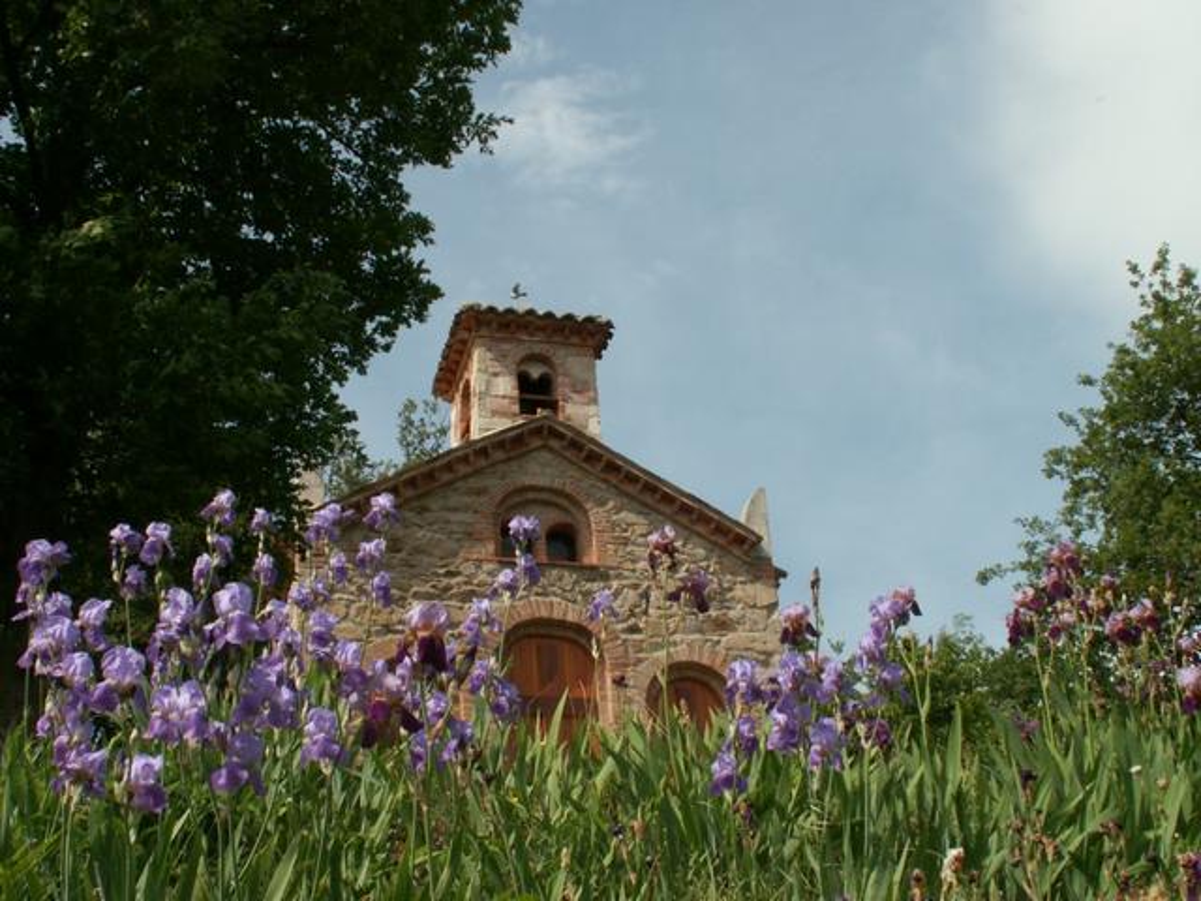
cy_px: 450
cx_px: 600
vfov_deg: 32.9
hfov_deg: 42.9
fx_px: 1527
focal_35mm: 44
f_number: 8
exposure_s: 1/160
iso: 50
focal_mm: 7.24
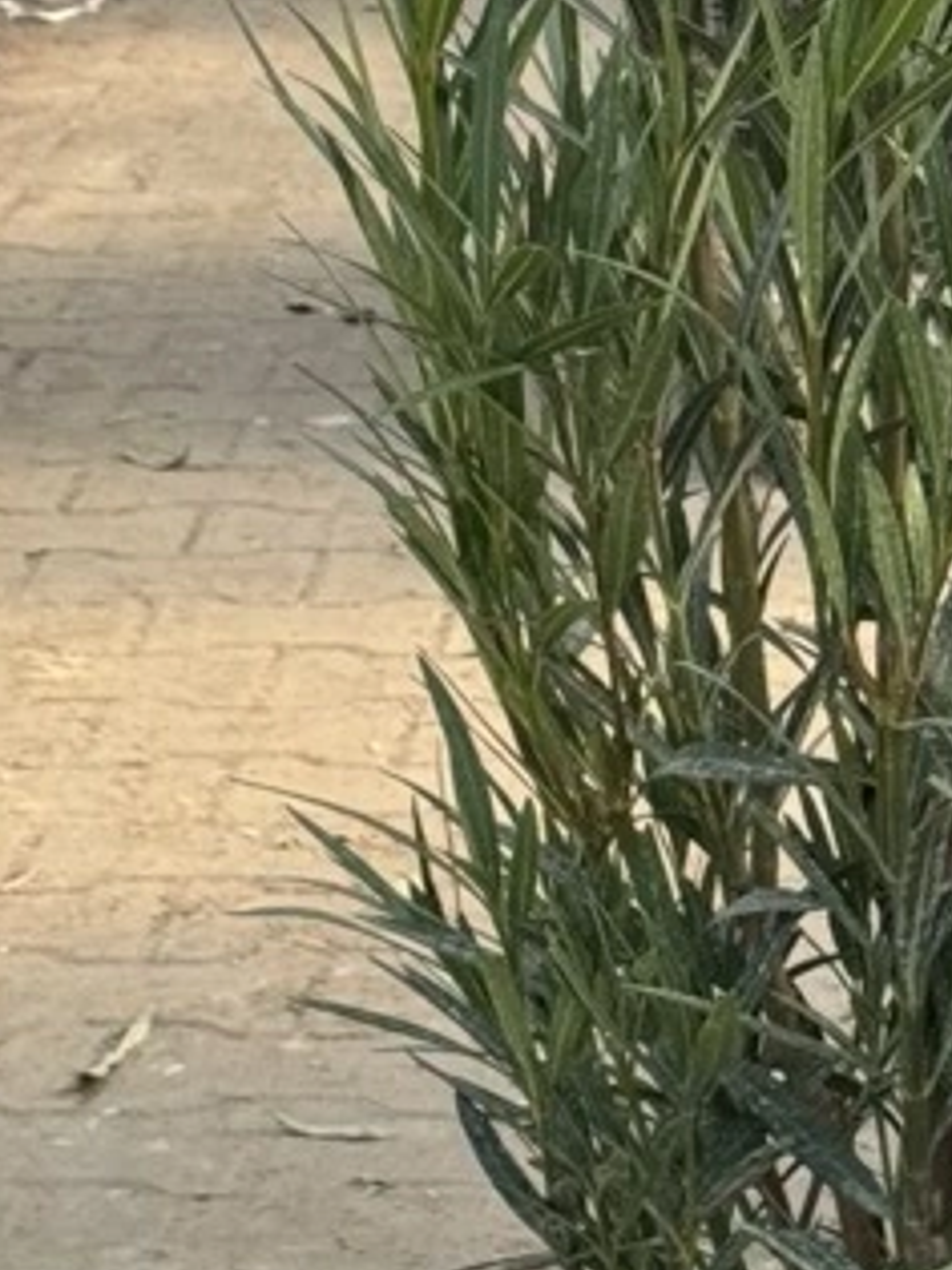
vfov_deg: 10.1
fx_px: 7155
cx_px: 944
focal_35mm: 195
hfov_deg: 7.6
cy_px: -69
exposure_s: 1/854
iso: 64
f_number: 1.78
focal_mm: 6.76
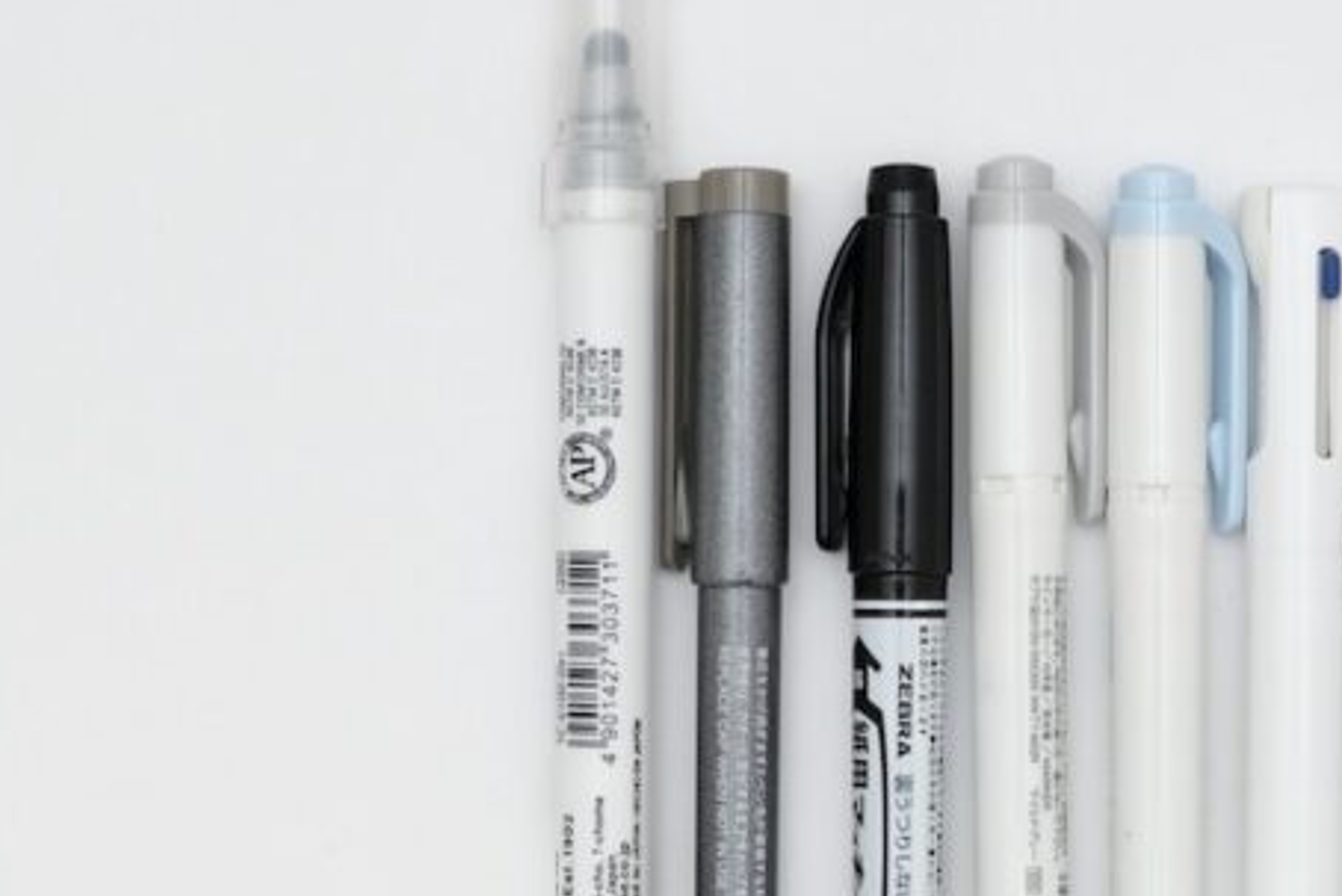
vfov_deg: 17.1
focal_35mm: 79
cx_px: 1005
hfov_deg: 25.4
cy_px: 723
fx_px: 2946
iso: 1250
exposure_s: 1/60
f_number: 5.6
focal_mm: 23
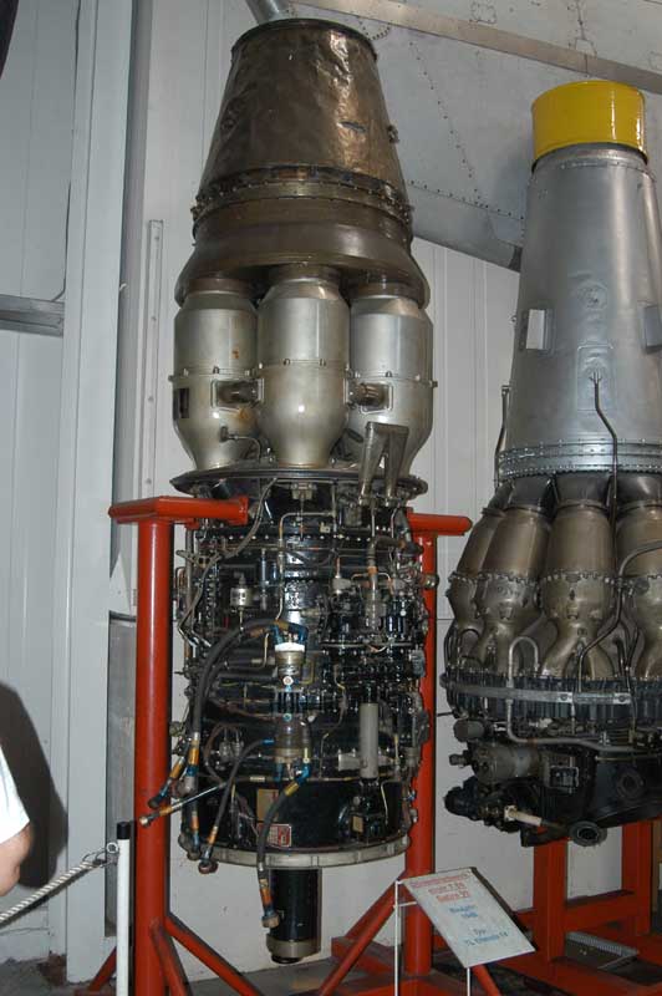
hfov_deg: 36.8
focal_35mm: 36
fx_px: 995
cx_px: 331
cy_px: 498
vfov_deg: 53.2
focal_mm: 24
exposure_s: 1/60
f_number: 5.6
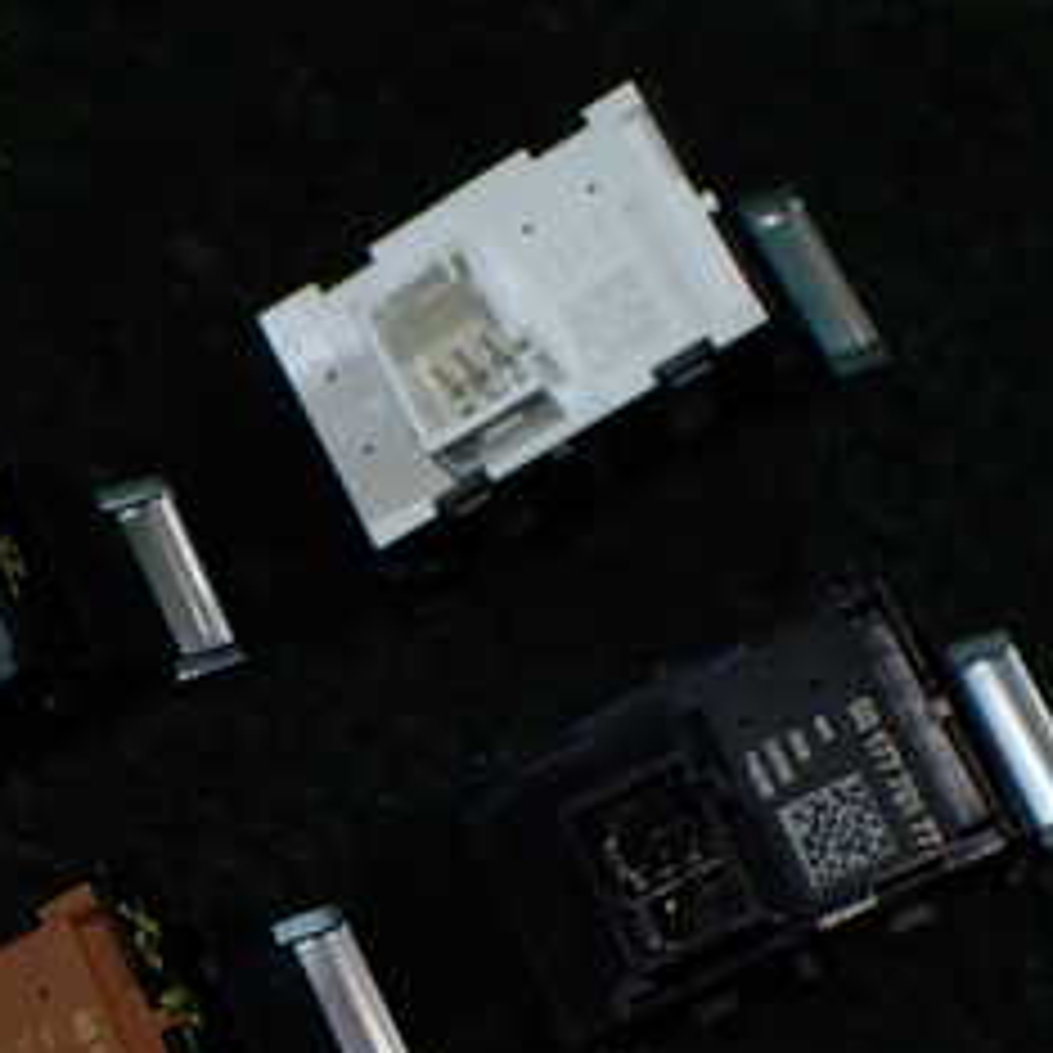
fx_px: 2340
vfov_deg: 24.9
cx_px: 72
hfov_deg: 24.5
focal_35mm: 68
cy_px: 864
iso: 160
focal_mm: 5.4
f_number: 2.3
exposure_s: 1/125
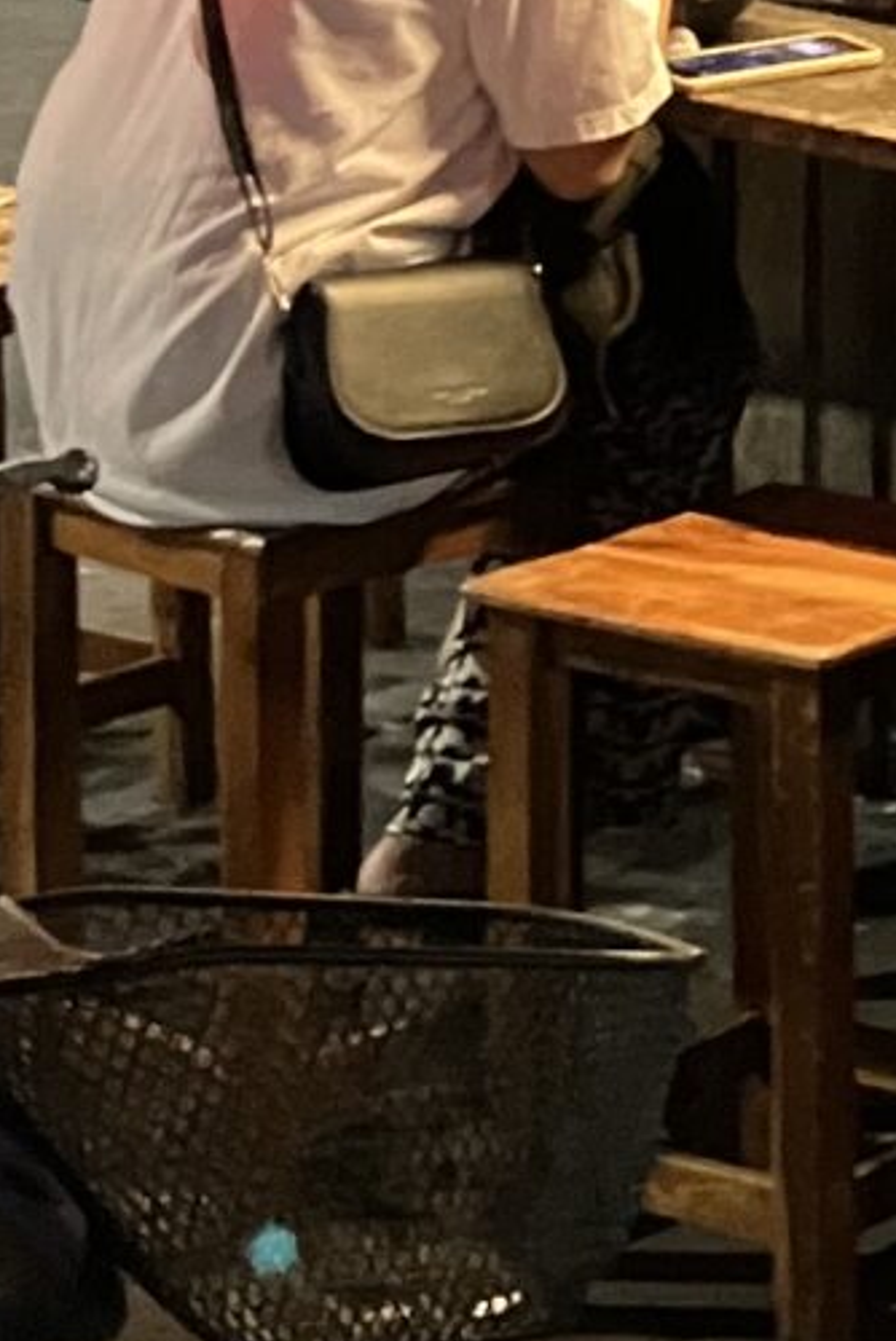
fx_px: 5555
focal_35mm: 149
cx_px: 1733
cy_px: -523
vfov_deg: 13.2
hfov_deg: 8.8
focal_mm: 3.99
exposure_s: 1/25
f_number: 1.8
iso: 500
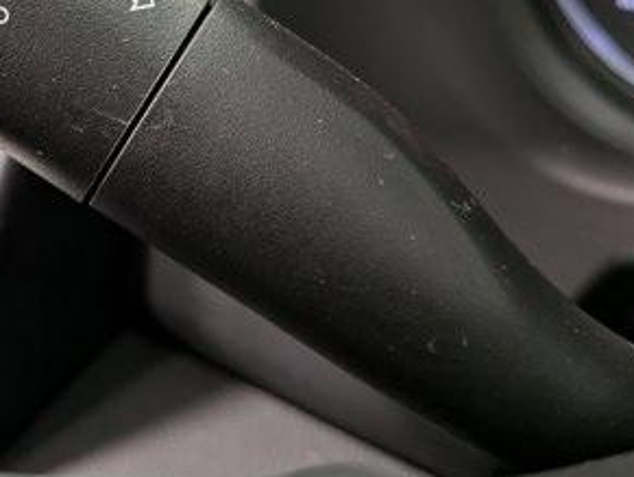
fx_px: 1009
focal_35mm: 55
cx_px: 139
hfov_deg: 34.0
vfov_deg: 25.6
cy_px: 32
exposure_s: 1/25
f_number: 1.89
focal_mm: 5.43
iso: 213
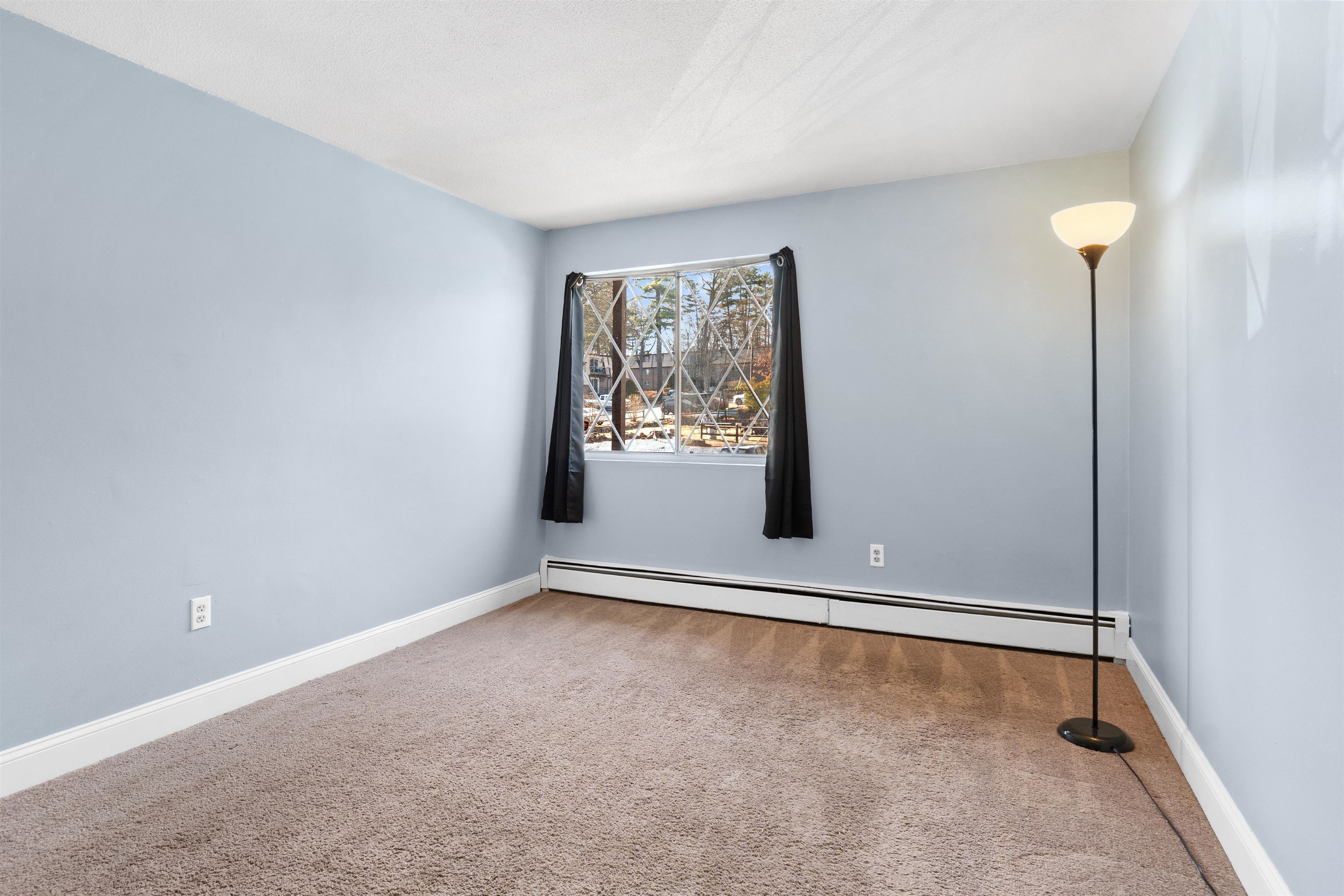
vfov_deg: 64.6
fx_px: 709
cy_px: 448
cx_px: 672
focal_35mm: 19
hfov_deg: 86.9
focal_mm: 13
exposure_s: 1/1.25
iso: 100
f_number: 8
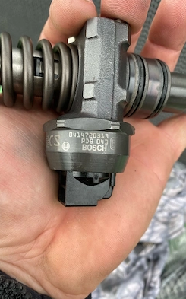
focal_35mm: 27
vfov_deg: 68.4
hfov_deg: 45.7
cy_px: 151
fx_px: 219
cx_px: 73
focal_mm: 4.25
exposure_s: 1/193
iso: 32
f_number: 1.8
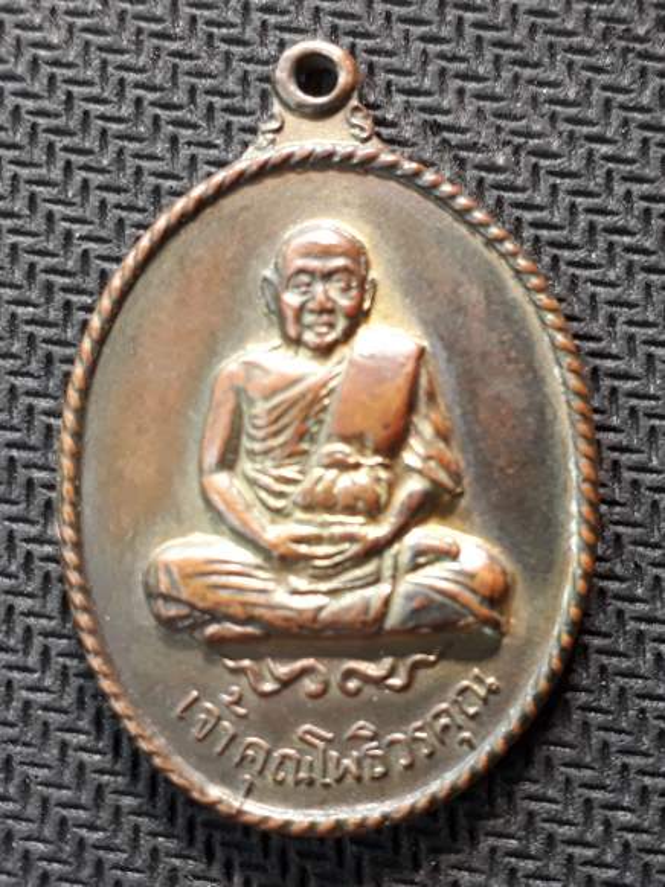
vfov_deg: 65.3
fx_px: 692
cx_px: 332
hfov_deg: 51.3
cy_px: 444
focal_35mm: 27
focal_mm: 3.6
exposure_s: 1/33
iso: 64
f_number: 1.9
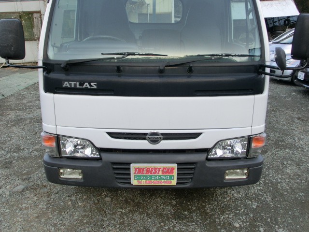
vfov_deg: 38.7
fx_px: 330
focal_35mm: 37
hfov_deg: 50.1
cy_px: 116
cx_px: 154
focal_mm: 6.61
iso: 125
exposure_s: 1/60
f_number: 3.9
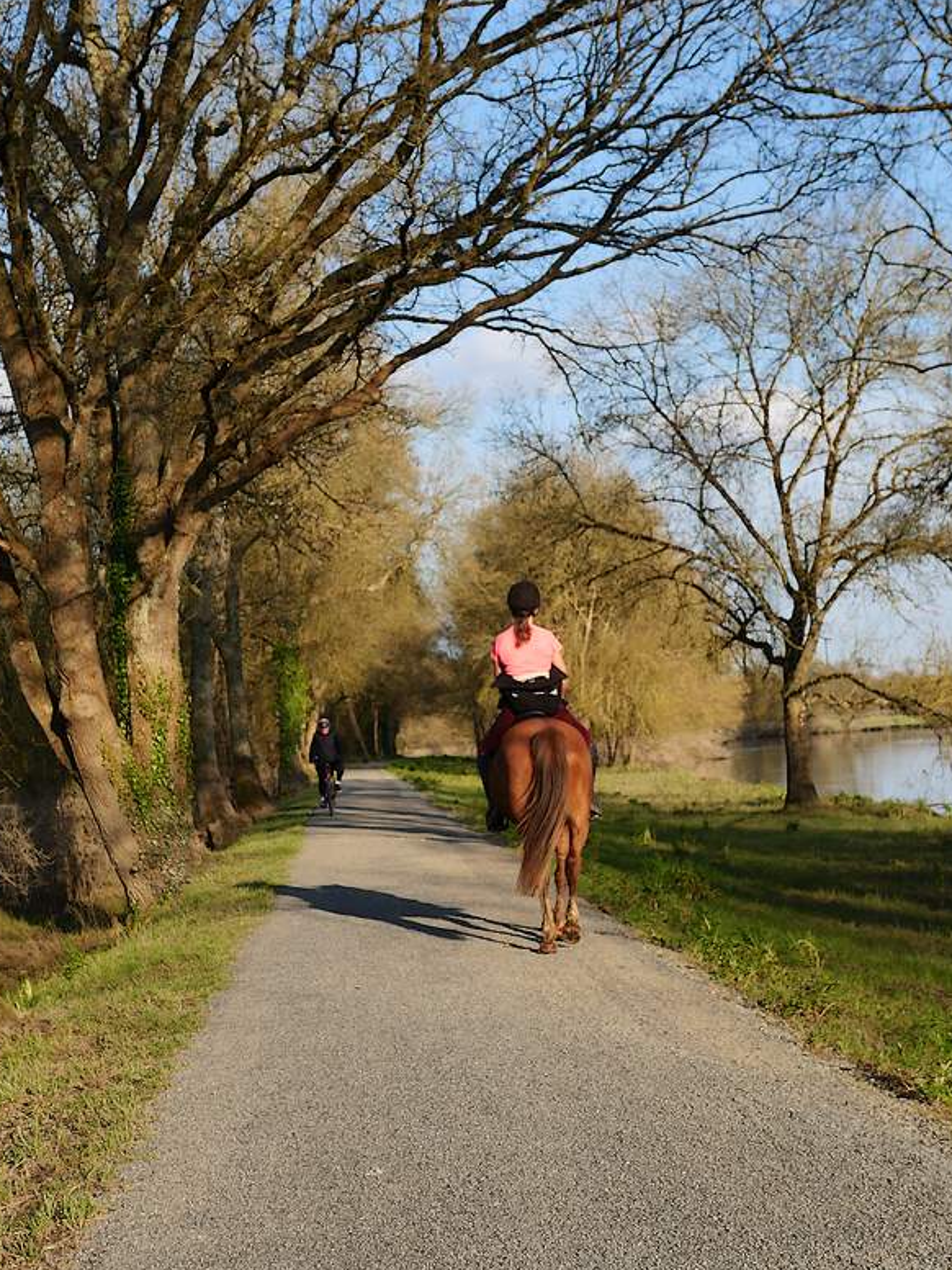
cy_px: 653
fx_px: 2127
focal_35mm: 58
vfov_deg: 33.2
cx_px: 449
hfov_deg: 25.2
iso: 200
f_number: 4
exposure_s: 1/1000
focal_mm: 25
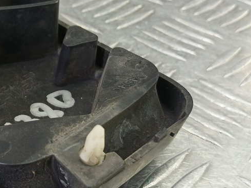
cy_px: 107
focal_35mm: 48
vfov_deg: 30.2
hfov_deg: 37.3
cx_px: 29
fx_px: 348
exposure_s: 1/33.3
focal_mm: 4.11
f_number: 1.6
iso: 172
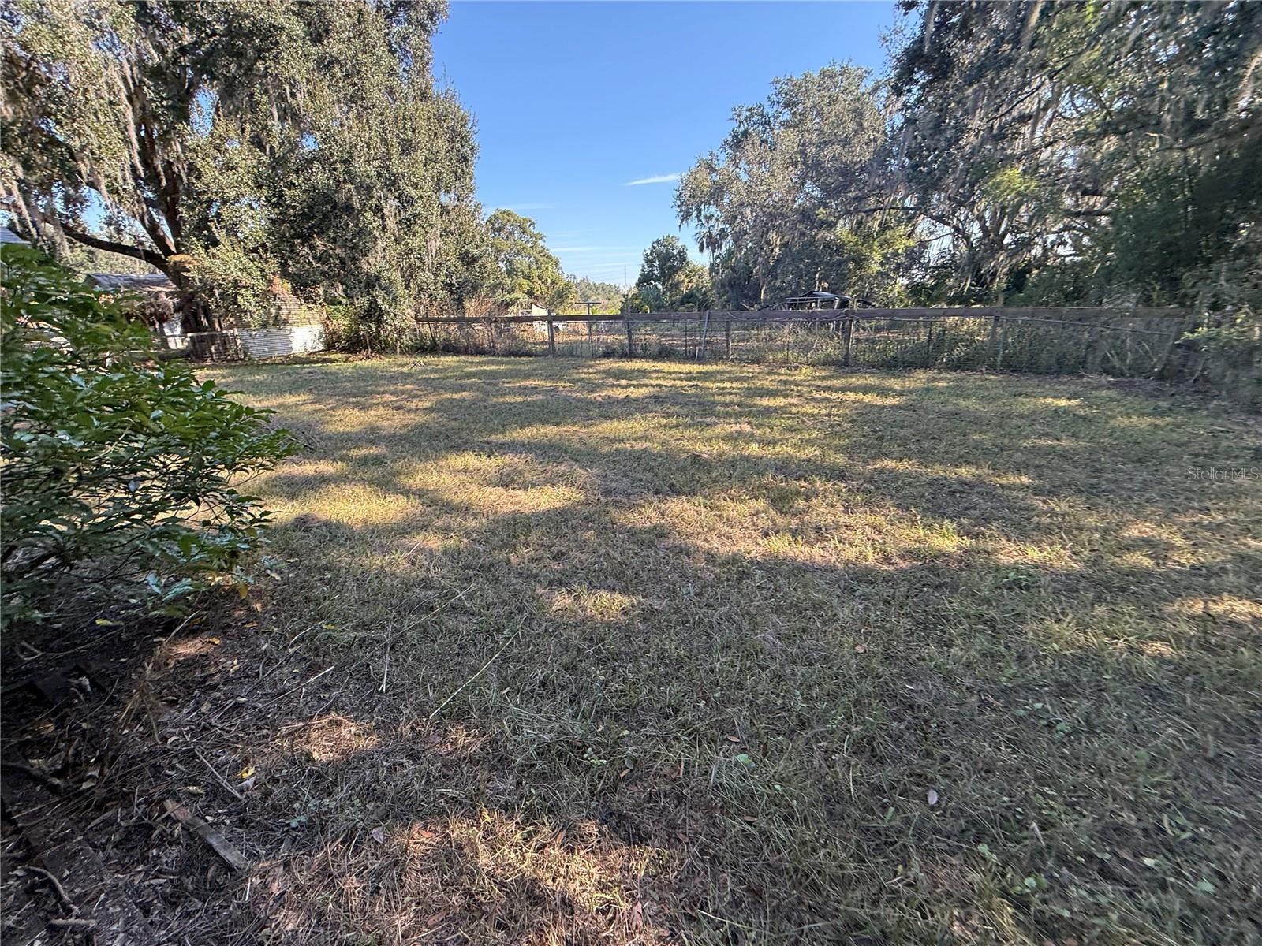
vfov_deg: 85.7
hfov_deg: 102.1
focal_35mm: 14
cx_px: 631
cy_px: 473
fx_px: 510
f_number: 2.2
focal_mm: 2.22
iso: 50
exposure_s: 1/168
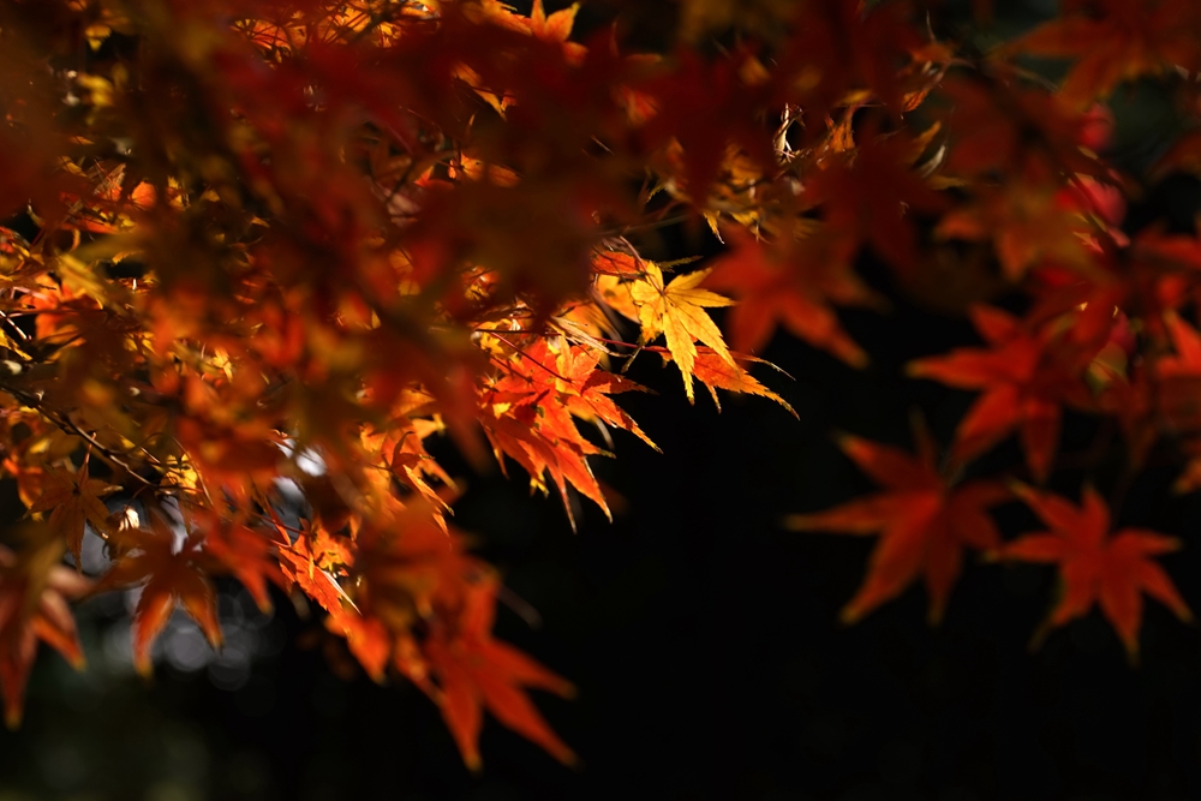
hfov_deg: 22.6
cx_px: 600
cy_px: 400
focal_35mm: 90
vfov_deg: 15.2
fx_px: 3003
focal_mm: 90
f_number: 7.1
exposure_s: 1/100
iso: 100
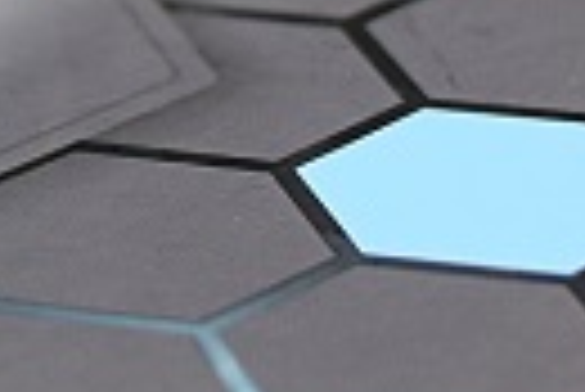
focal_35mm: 283
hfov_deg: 6.9
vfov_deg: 4.8
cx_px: -747
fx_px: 4599
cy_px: -302
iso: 320
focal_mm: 35
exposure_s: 1/80
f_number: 2.8
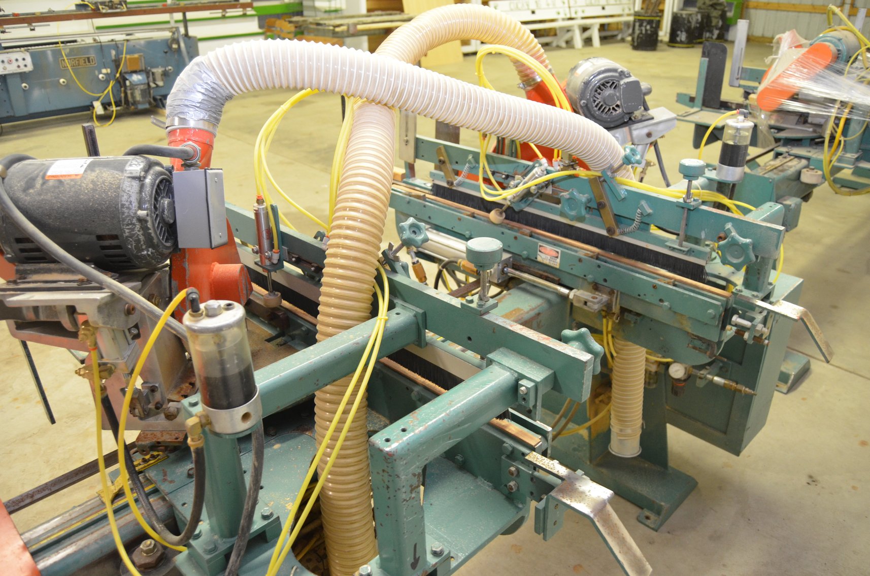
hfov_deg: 67.5
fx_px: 651
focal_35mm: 27
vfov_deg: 47.7
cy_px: 288
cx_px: 435
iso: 1400
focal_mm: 18
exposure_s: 1/60
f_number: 4
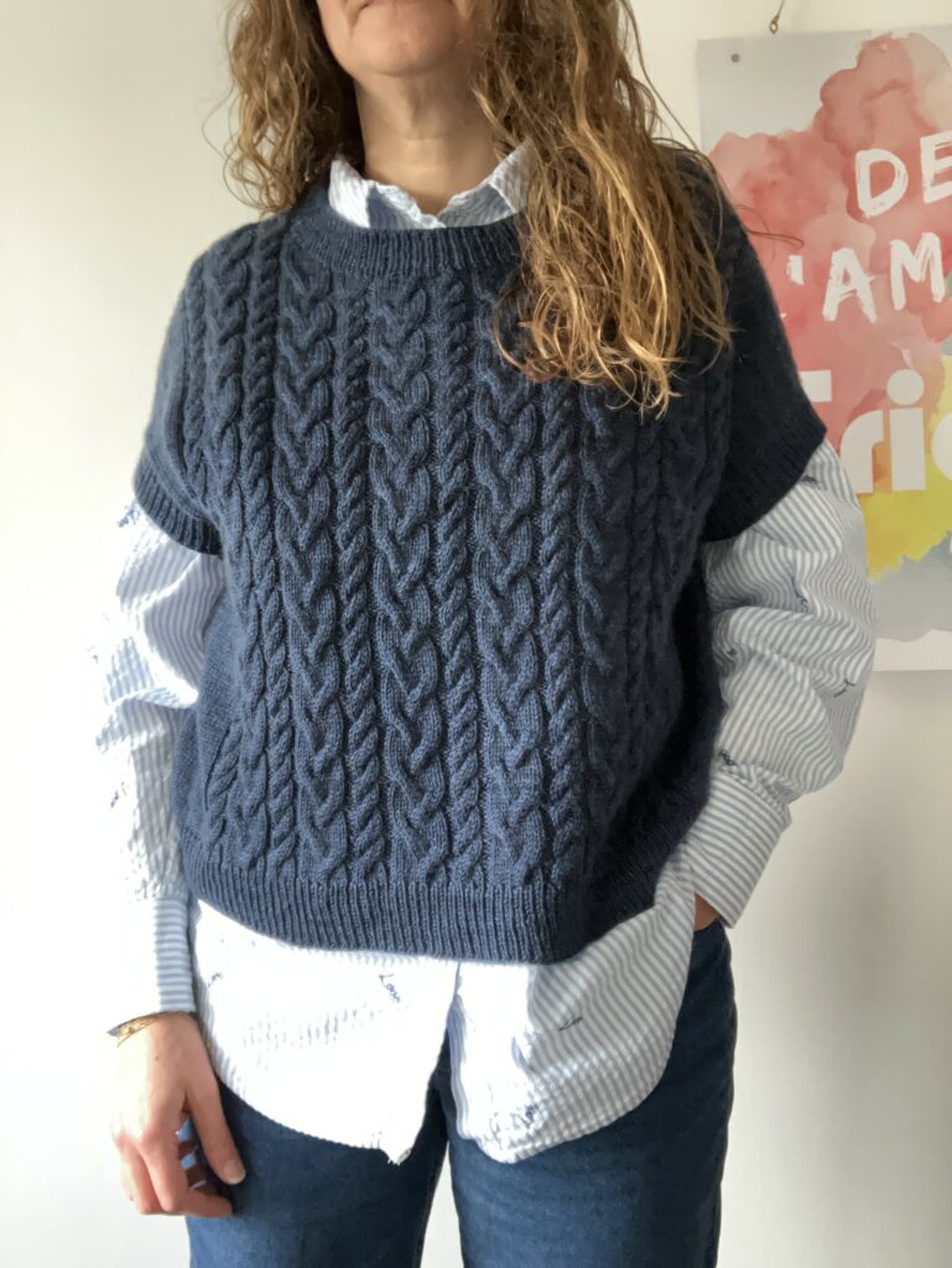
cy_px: 634
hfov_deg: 44.2
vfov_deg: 56.8
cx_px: 476
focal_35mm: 32
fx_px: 1172
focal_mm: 2.87
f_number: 2.2
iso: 400
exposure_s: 1/30
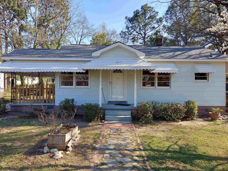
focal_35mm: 25
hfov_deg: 69.4
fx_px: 165
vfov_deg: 54.9
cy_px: 86
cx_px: 114
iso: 50
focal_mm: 4.6
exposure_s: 1/432
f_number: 2
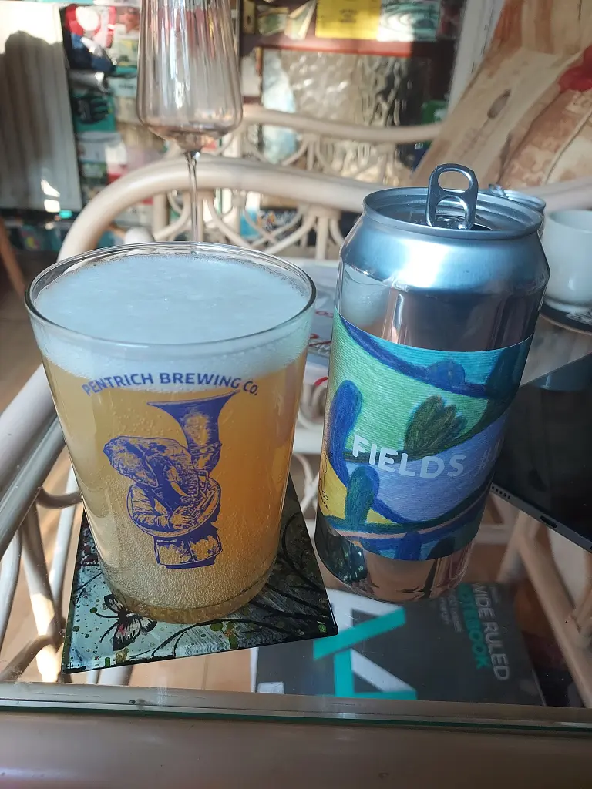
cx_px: 296
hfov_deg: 56.8
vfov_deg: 71.6
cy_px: 394
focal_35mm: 24
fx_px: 547
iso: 320
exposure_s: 1/60
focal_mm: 4.6
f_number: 1.8
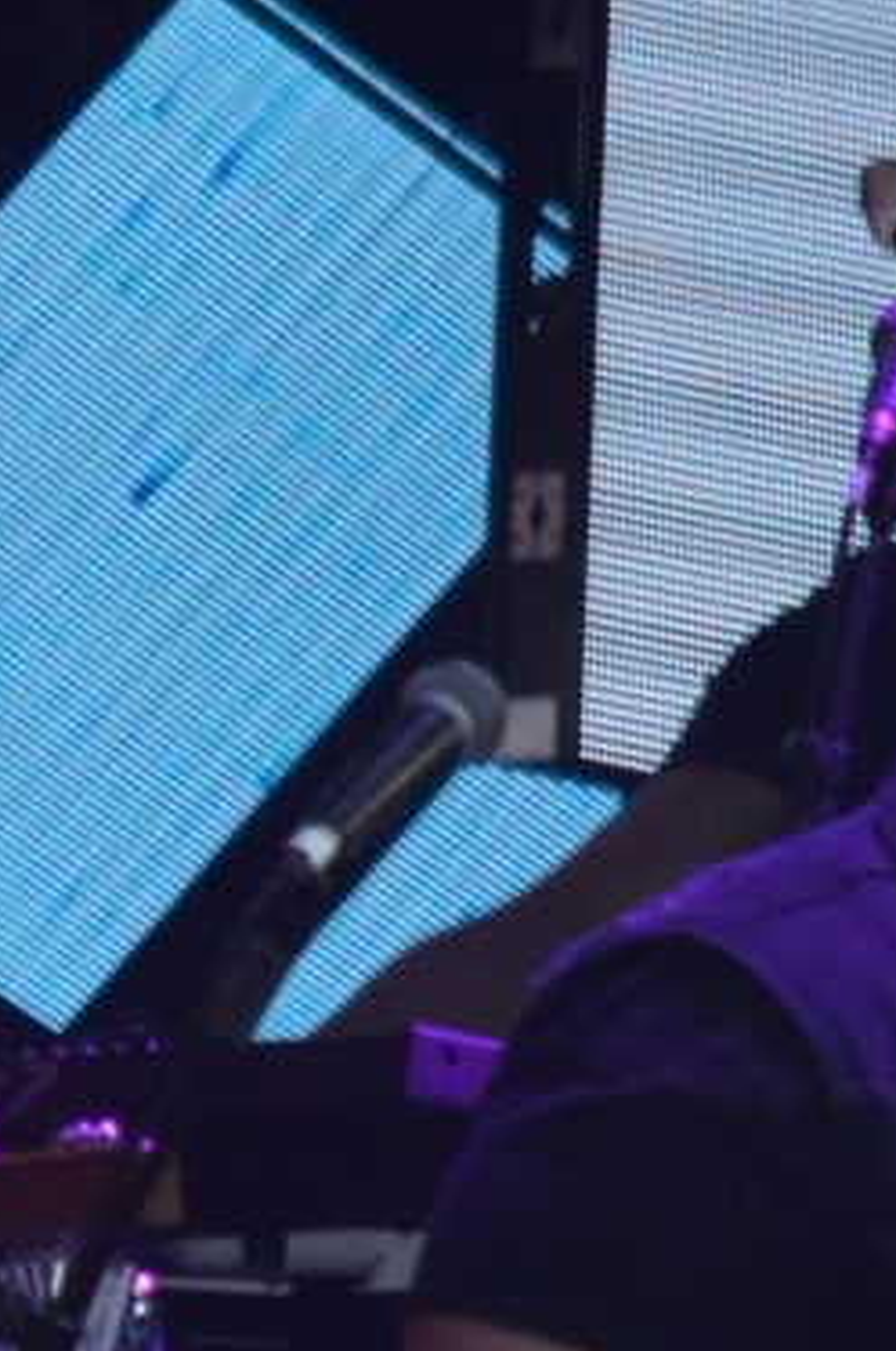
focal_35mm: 1643
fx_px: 61562
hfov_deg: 0.8
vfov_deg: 1.3
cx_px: -1337
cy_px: 979
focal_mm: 200
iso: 800
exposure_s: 1/125
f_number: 5.6
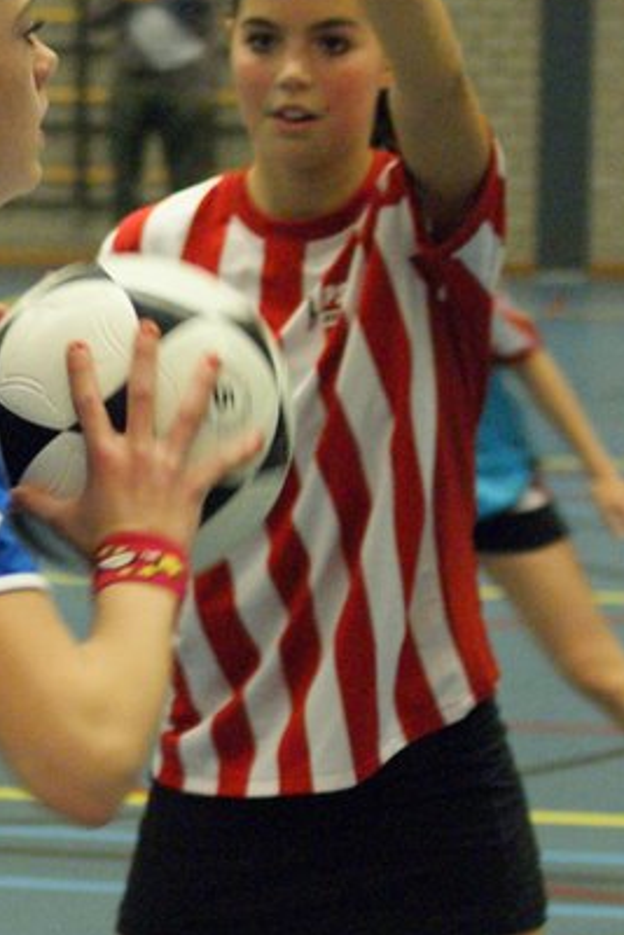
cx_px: -83
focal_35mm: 180
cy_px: 545
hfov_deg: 7.6
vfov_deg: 11.4
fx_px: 4676
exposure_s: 1/125
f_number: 2.8
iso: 1600
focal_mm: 40
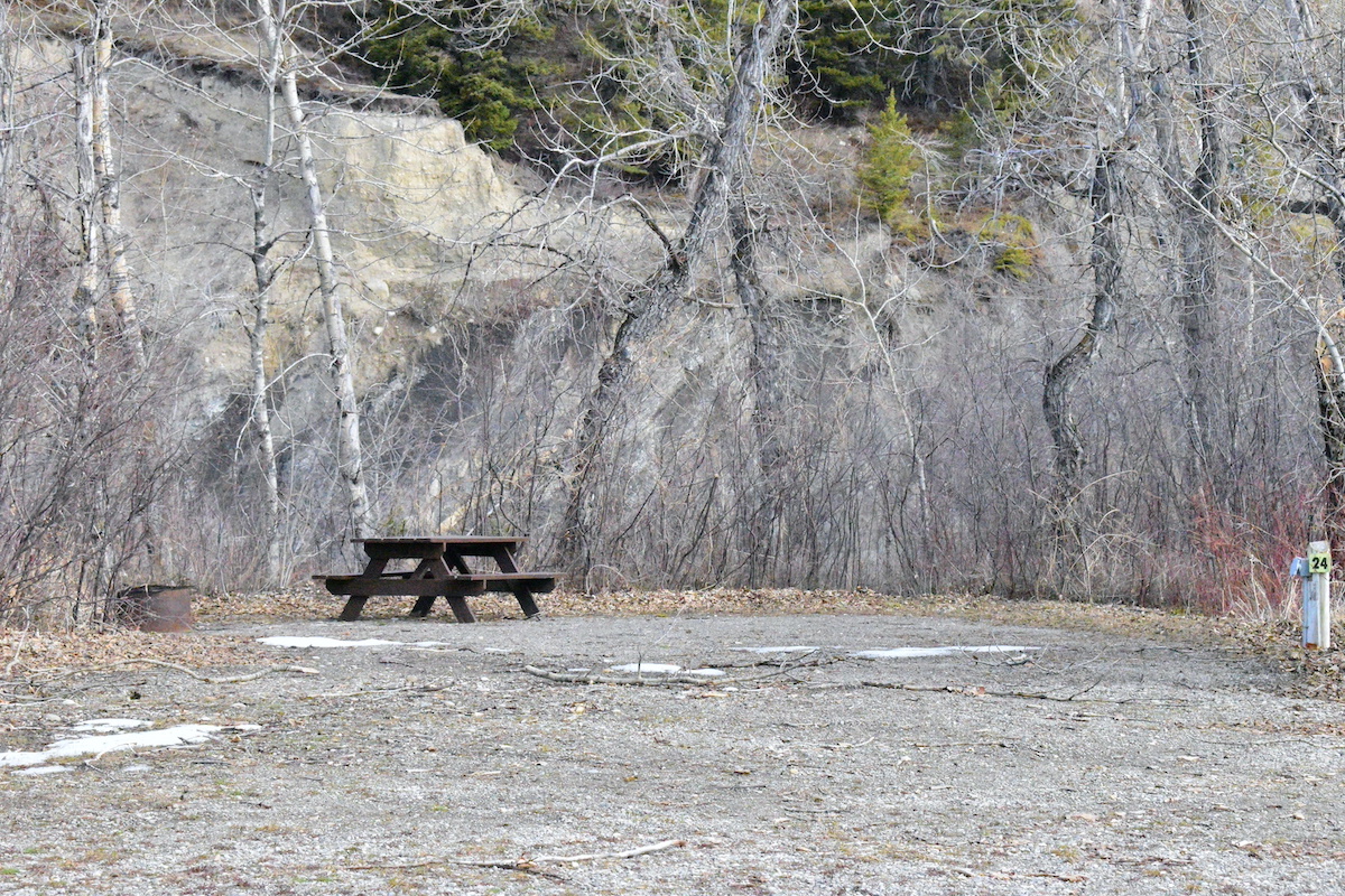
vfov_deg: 16.6
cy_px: 448
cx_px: 672
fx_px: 3082
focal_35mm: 82
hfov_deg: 24.6
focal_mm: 55
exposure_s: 1/4000
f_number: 11
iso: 16000
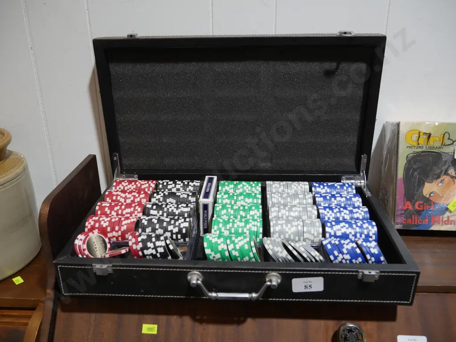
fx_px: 395
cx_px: 228
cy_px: 171
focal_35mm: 30
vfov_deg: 46.8
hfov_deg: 59.9
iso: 200
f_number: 3.6
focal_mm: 15
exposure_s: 1/80
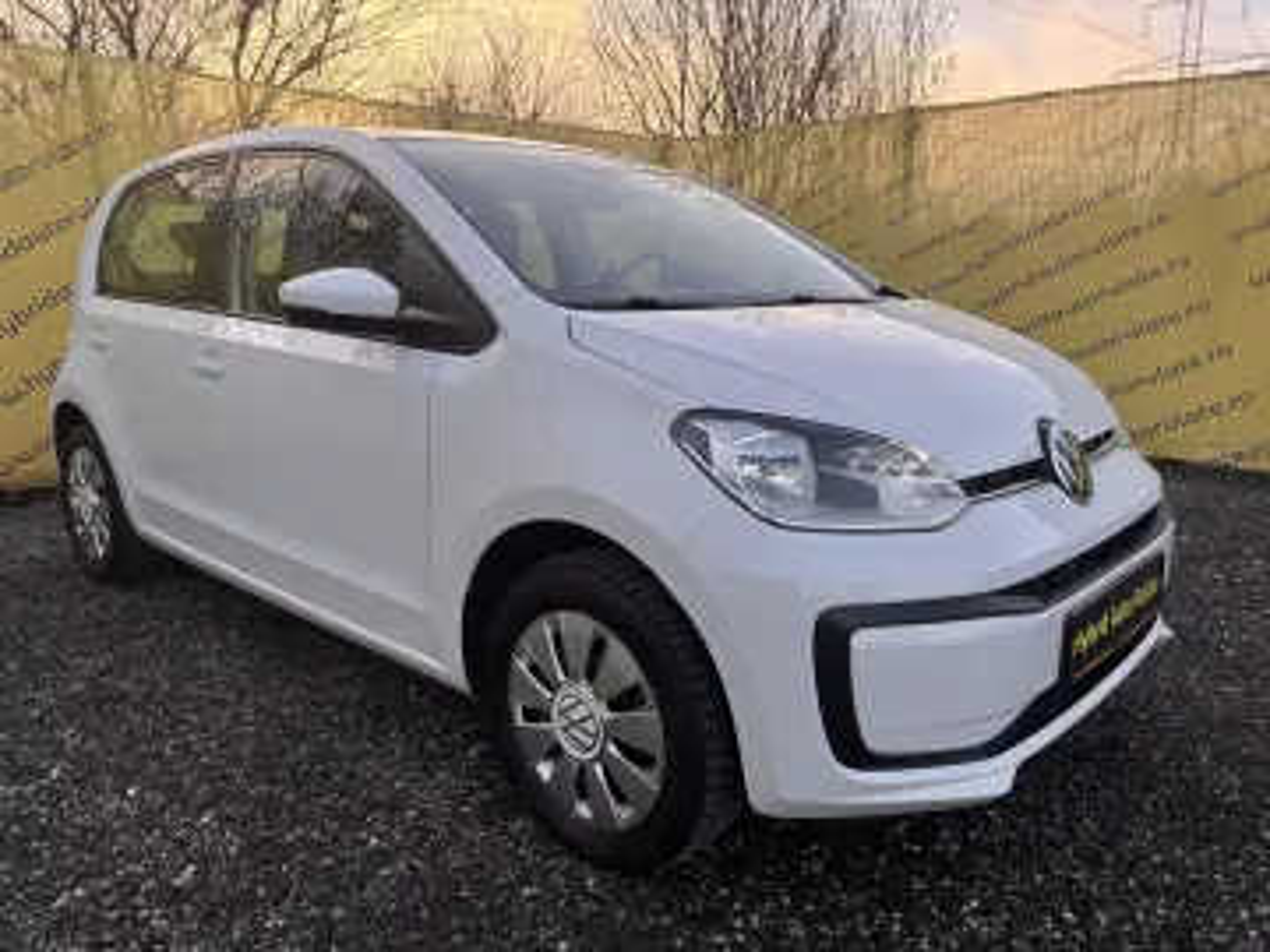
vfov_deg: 53.1
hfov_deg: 67.3
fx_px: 954
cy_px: 476
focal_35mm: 26
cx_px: 635
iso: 50
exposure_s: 1/500
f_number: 1.6
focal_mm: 5.96
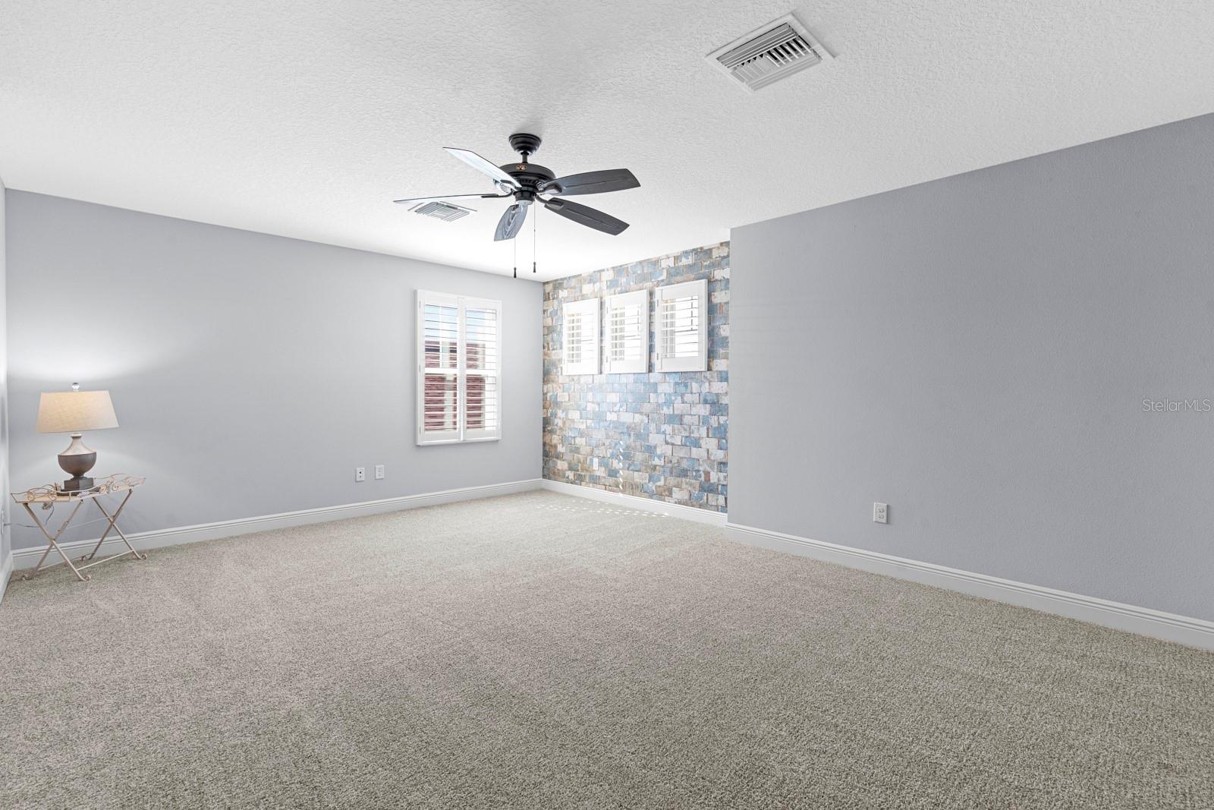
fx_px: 540
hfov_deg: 96.7
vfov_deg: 73.8
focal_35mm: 16
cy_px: 405
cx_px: 607
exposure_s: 2.5
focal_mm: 16
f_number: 9
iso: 100
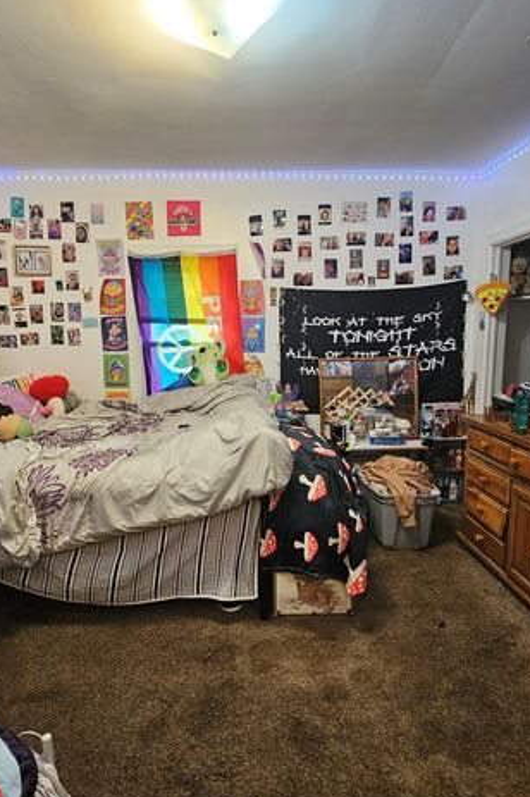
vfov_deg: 86.9
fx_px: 420
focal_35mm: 19
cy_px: 387
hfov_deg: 64.4
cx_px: 244
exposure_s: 1/40
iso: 400
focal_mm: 2.2
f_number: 2.2
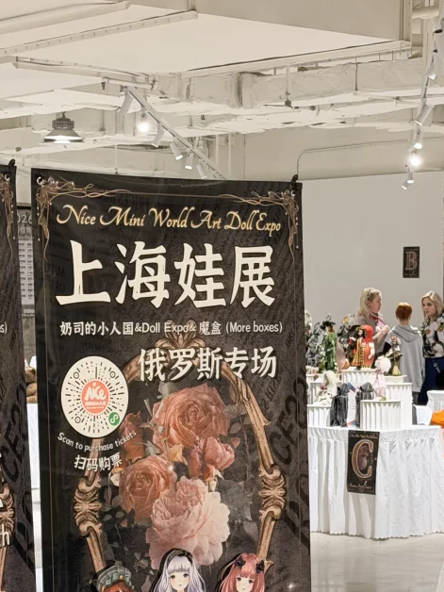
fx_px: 1881
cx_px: 285
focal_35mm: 110
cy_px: 404
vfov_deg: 17.8
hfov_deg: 13.4
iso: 125
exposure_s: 1/50
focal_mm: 6.76
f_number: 1.78
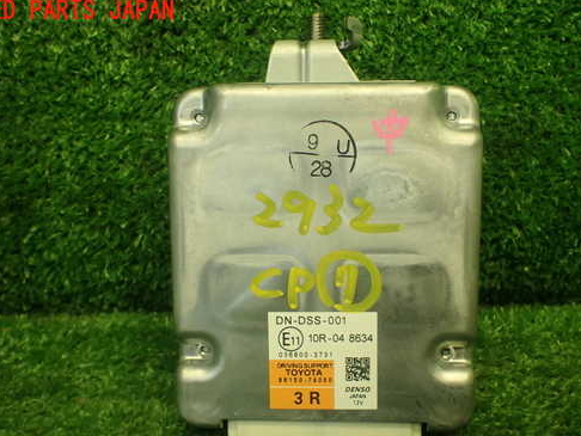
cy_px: 265
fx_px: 621
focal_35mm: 37
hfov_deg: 50.1
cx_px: 316
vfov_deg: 38.5
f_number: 2.3
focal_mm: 5.4
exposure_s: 1/125
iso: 320
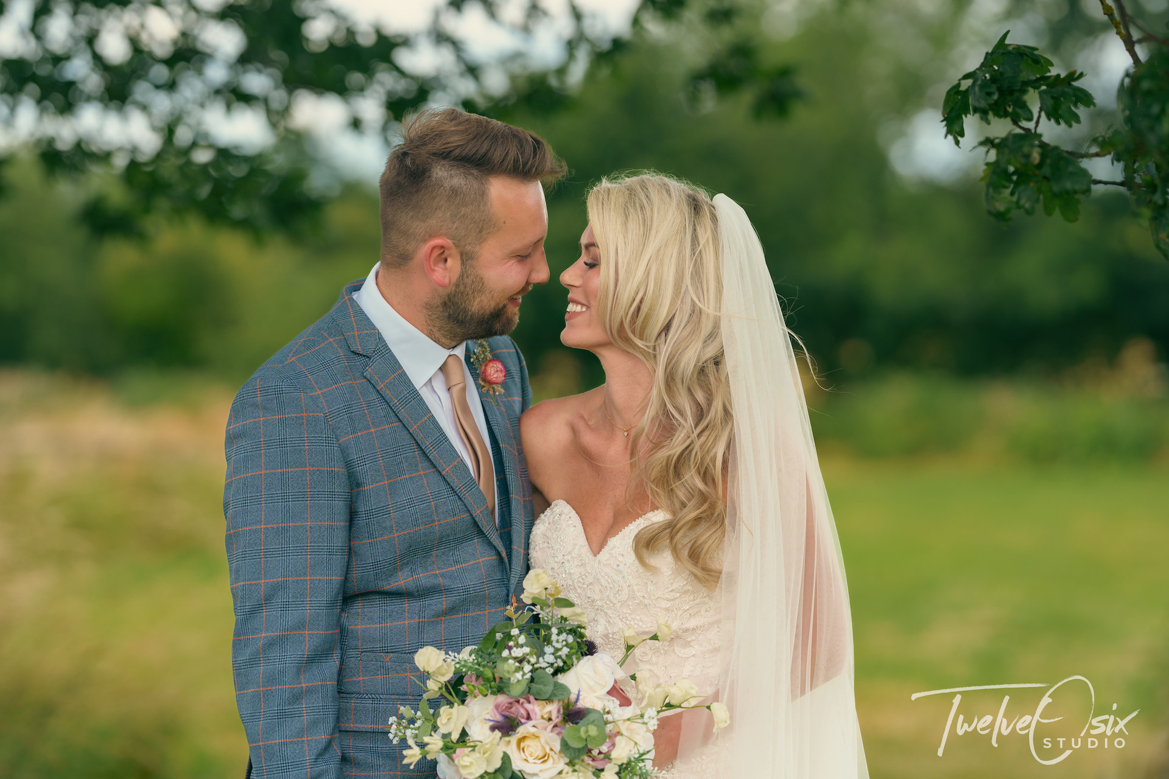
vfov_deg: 10.2
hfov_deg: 15.2
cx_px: 584
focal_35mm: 135
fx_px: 4383
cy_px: 390
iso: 100
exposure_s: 1/800
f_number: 2.8
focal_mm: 135
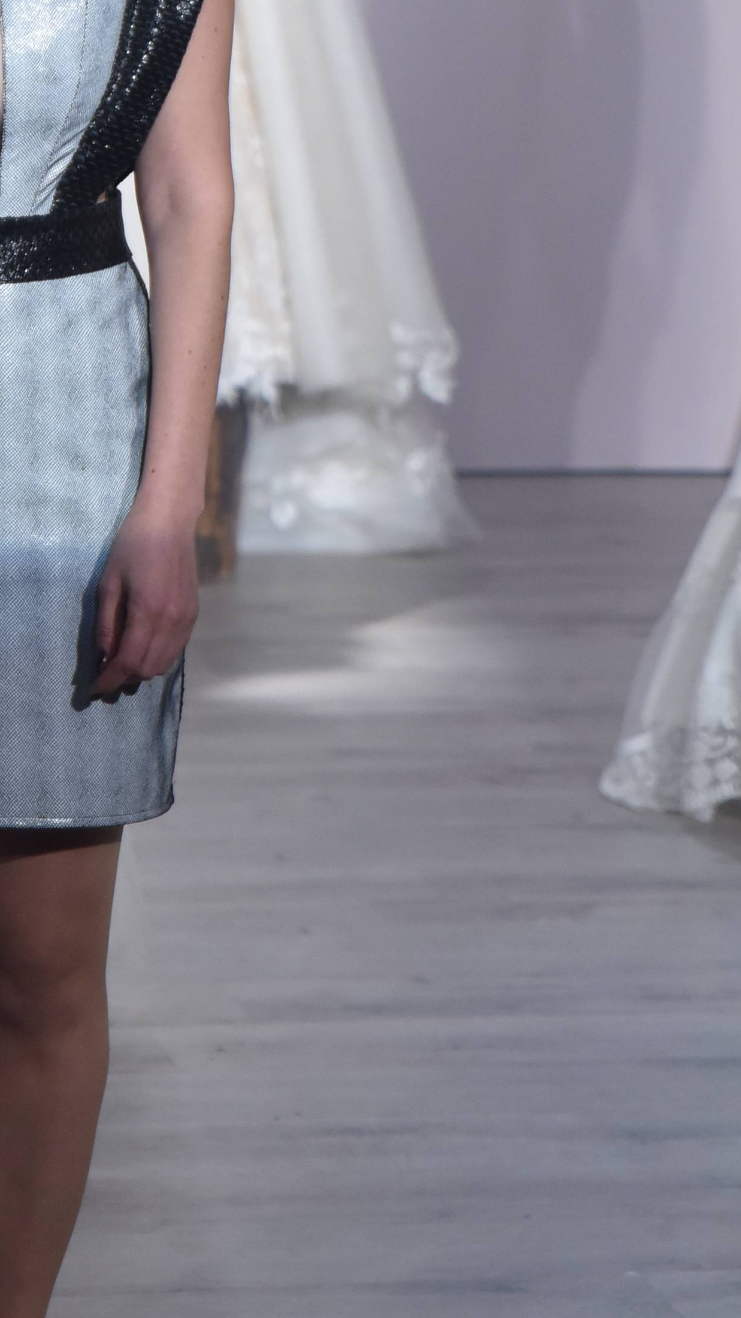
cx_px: 89
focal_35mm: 184
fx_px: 6429
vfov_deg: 11.7
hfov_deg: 6.6
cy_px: 252
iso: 1600
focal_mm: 70
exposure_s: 1/500
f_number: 2.8
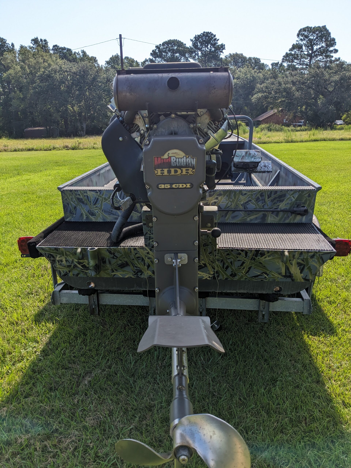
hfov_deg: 51.4
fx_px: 365
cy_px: 234
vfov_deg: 65.3
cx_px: 176
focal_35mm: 27
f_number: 1.73
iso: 51
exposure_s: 1/1799
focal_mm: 4.38
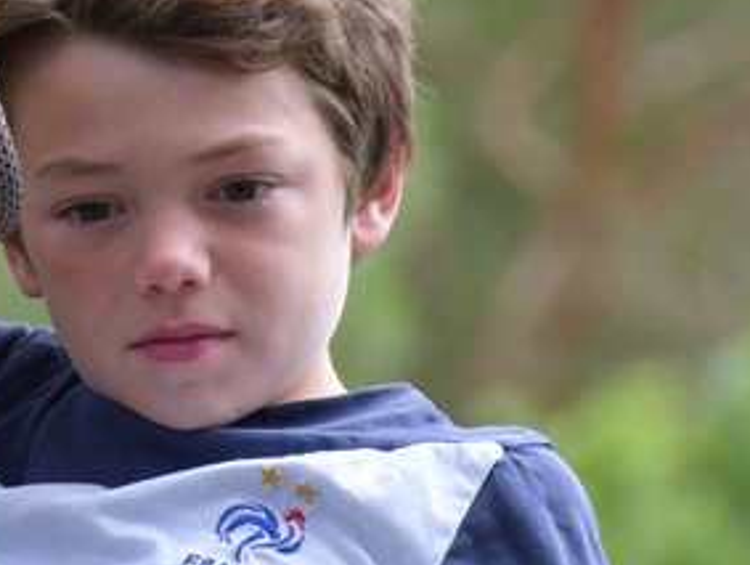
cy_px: 46
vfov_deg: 1.8
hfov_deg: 2.4
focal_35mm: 814
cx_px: 50
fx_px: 17659
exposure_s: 1/500
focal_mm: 200
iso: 640
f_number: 5.6
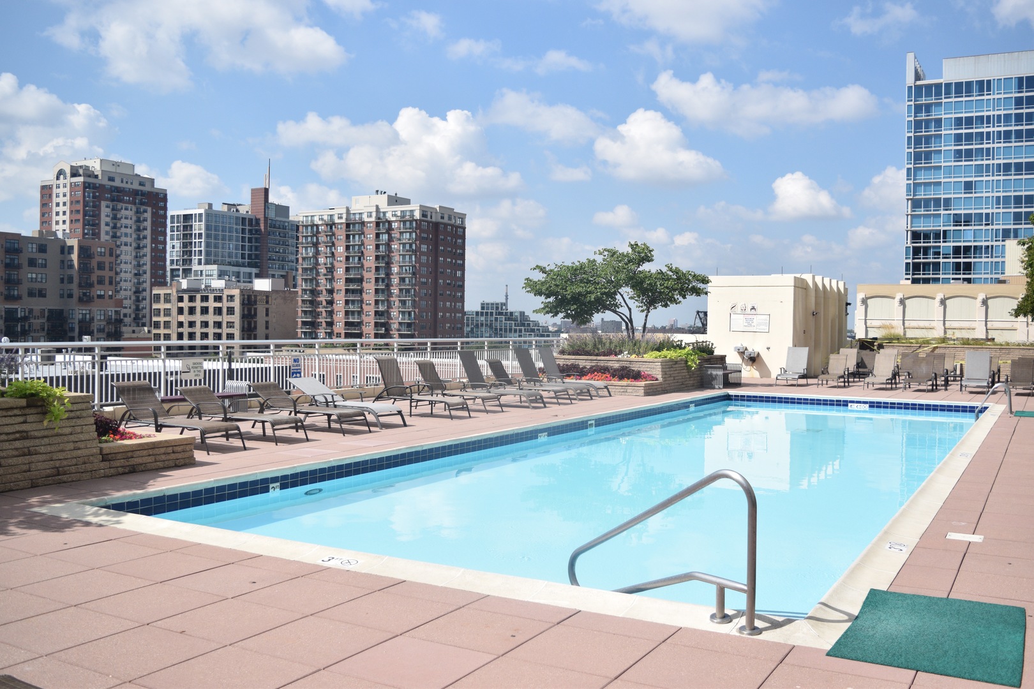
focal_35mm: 34
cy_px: 344
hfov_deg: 55.1
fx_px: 991
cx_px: 517
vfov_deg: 38.4
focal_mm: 23
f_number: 4.5
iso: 400
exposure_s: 1/4000
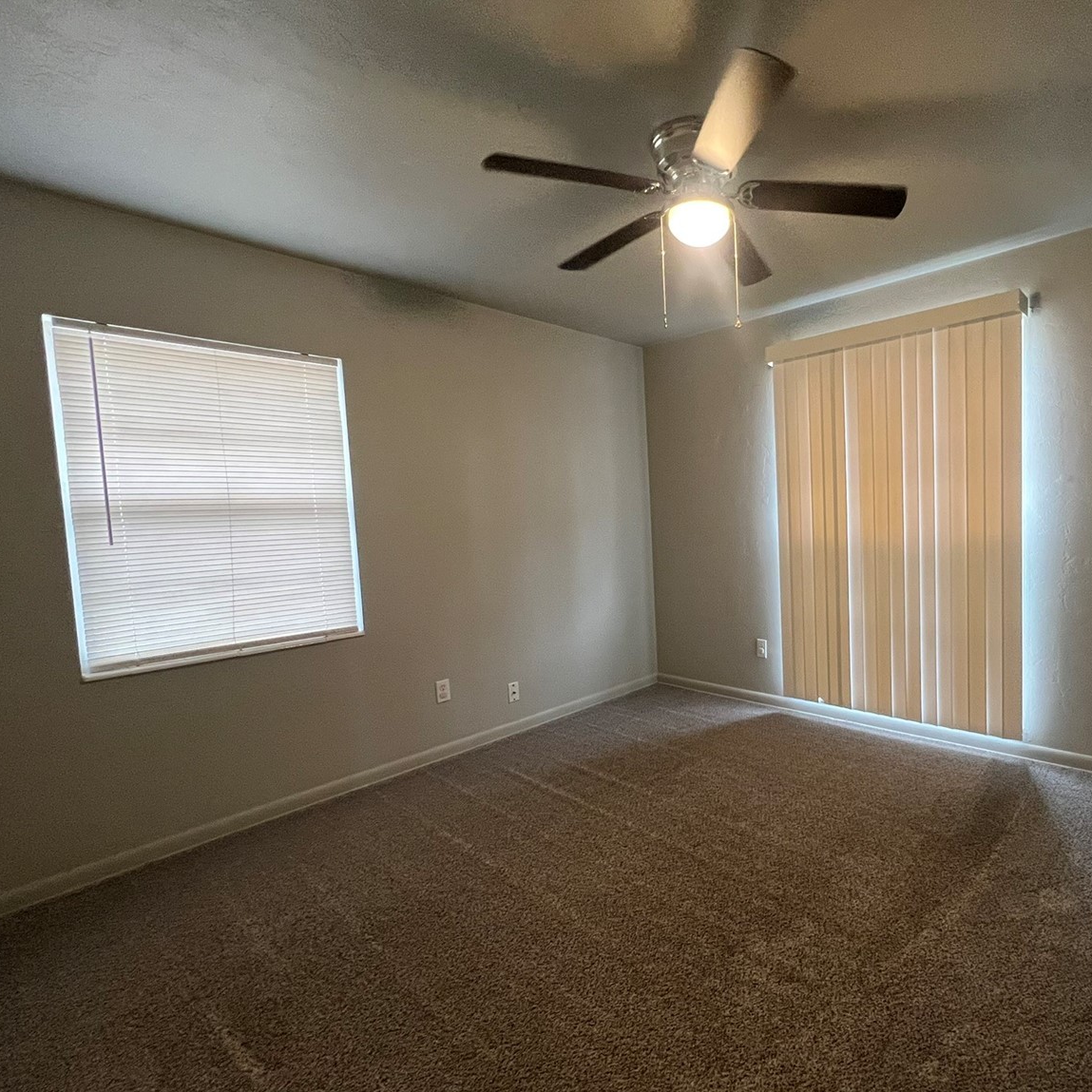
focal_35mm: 16
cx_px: 734
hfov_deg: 84.2
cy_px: 553
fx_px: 571
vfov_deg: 87.4
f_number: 1.8
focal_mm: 1.57
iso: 320
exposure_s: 1/60
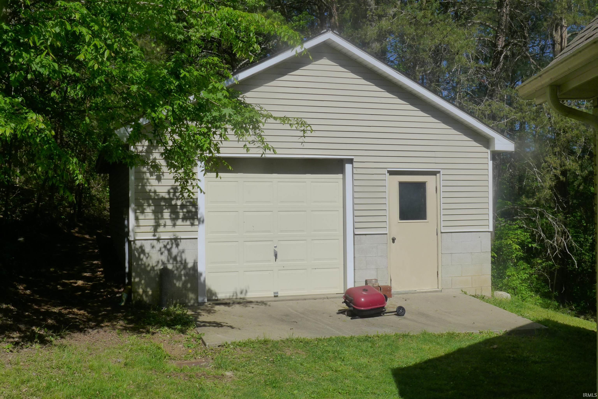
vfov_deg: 33.4
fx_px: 665
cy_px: 200
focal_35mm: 40
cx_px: 299
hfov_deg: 48.4
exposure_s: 1/640
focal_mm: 7.9
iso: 160
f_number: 8
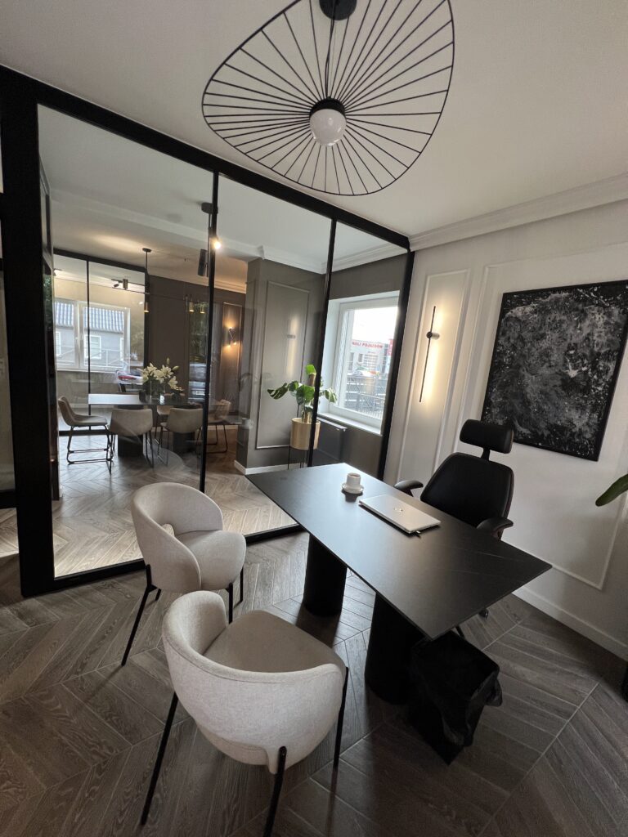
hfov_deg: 89.9
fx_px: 314
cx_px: 314
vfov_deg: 106.2
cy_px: 418
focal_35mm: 13
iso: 125
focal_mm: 1.57
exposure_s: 1/148
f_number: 1.8
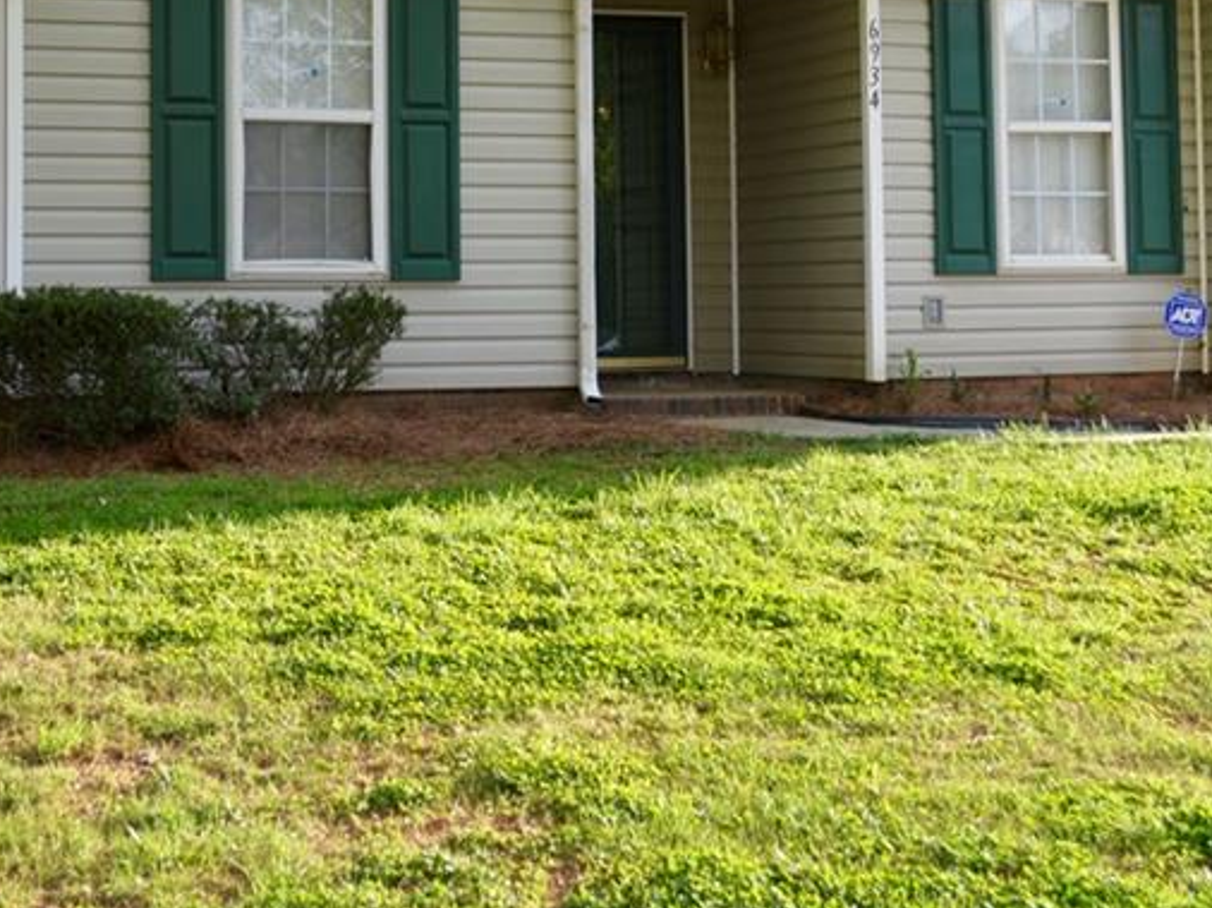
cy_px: 137
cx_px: 422
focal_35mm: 70
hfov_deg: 27.6
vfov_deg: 20.7
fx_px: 2450
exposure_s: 1/125
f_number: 5.6
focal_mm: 24
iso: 160
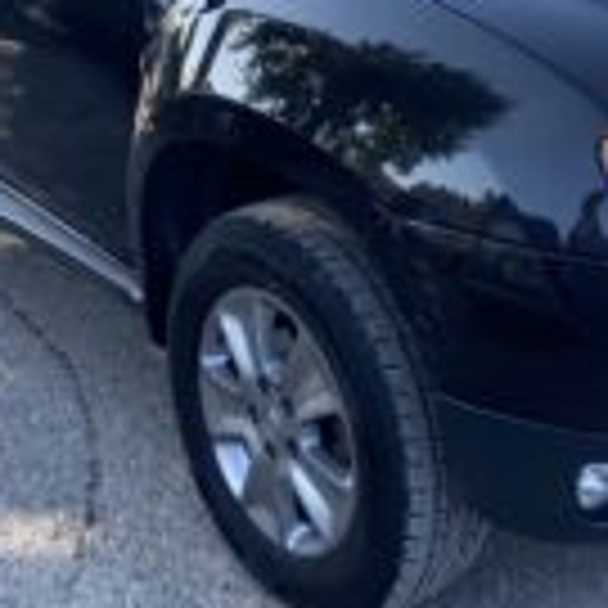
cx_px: 426
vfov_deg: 26.7
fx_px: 1272
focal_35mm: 64
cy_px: 191
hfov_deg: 26.7
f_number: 1.8
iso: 32
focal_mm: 4.25
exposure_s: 1/300
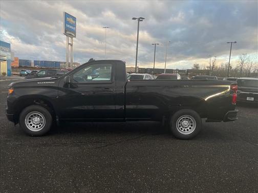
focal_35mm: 26
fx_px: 194
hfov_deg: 67.3
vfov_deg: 53.1
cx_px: 129
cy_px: 96
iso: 32
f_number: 1.6
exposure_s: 1/189
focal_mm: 4.2
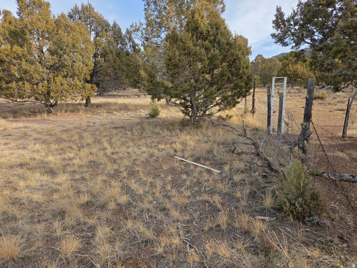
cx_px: 178
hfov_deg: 73.9
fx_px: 237
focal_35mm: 23
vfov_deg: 58.9
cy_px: 134
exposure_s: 1/2551
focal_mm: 6.3
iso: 80
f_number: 1.7
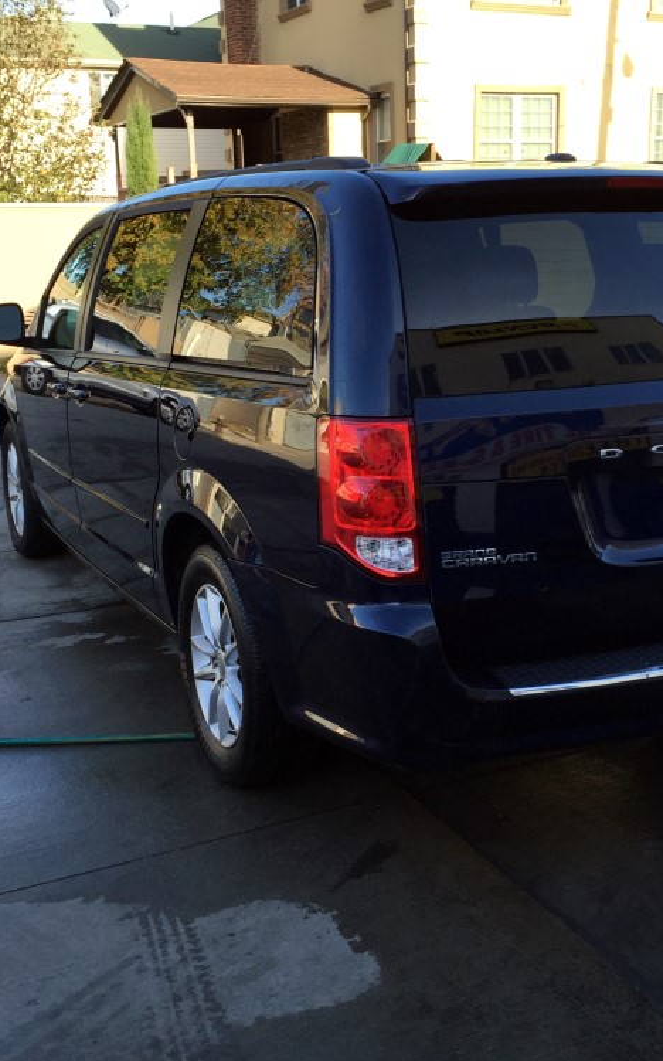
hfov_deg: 30.4
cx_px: 425
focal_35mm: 42
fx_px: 1214
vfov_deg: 47.2
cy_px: 521
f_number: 2.2
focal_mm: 4.15
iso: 32
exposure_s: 1/366
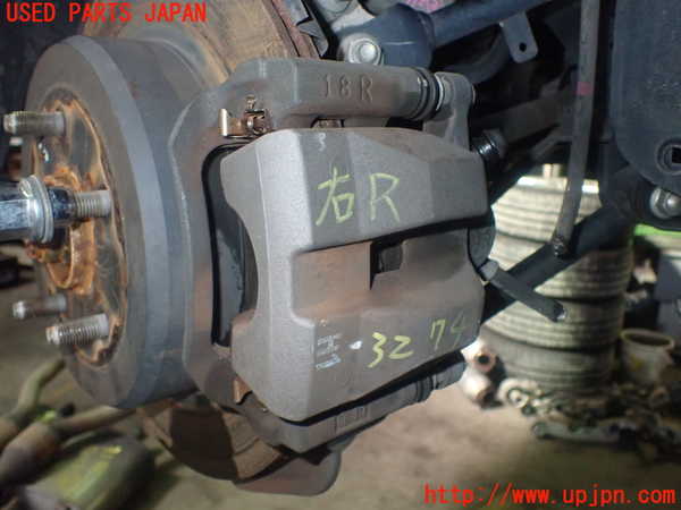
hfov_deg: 60.0
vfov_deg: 46.8
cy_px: 255
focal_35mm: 30
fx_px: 590
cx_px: 340
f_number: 6.3
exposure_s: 1/30
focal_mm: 5.4
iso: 800
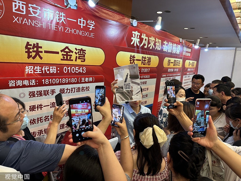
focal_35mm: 24
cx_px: 120
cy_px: 90
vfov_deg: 56.8
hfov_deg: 71.6
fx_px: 167
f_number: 1.78
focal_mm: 6.86
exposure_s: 1/50
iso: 200
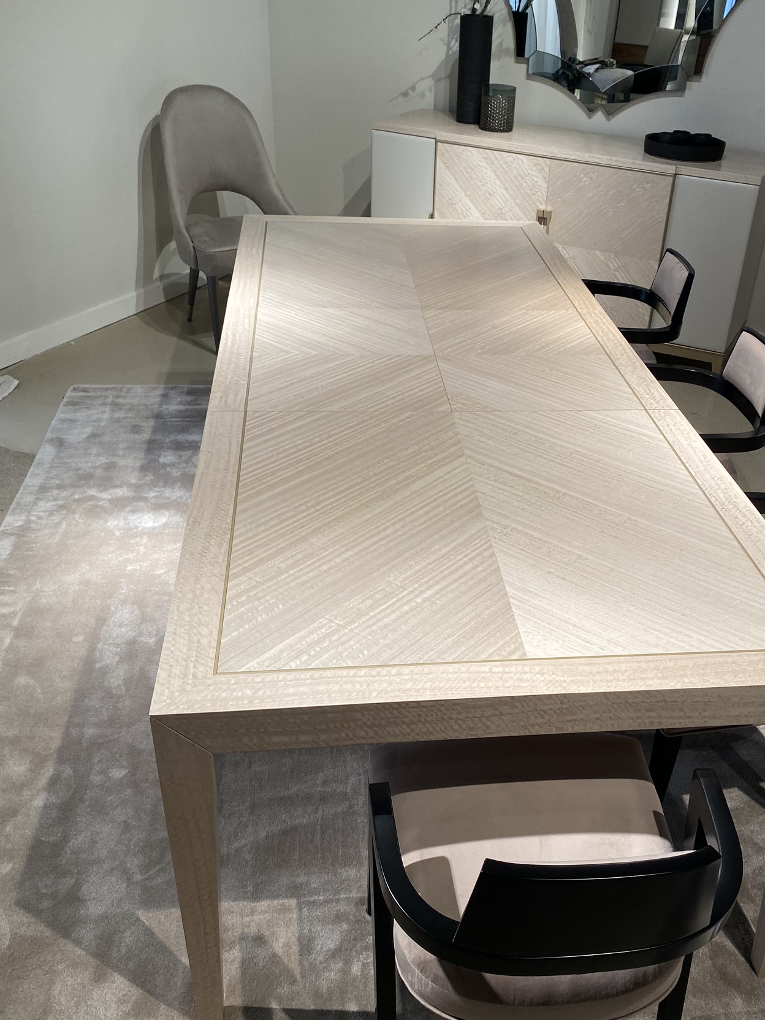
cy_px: 584
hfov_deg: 43.9
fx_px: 943
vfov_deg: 56.6
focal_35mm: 32
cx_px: 465
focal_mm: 4.25
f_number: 1.8
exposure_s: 1/60
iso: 64
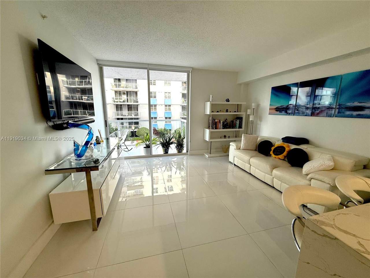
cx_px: 185
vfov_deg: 85.7
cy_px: 139
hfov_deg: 102.1
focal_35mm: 14
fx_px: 150
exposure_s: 1/120
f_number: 2.2
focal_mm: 2.22
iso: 125
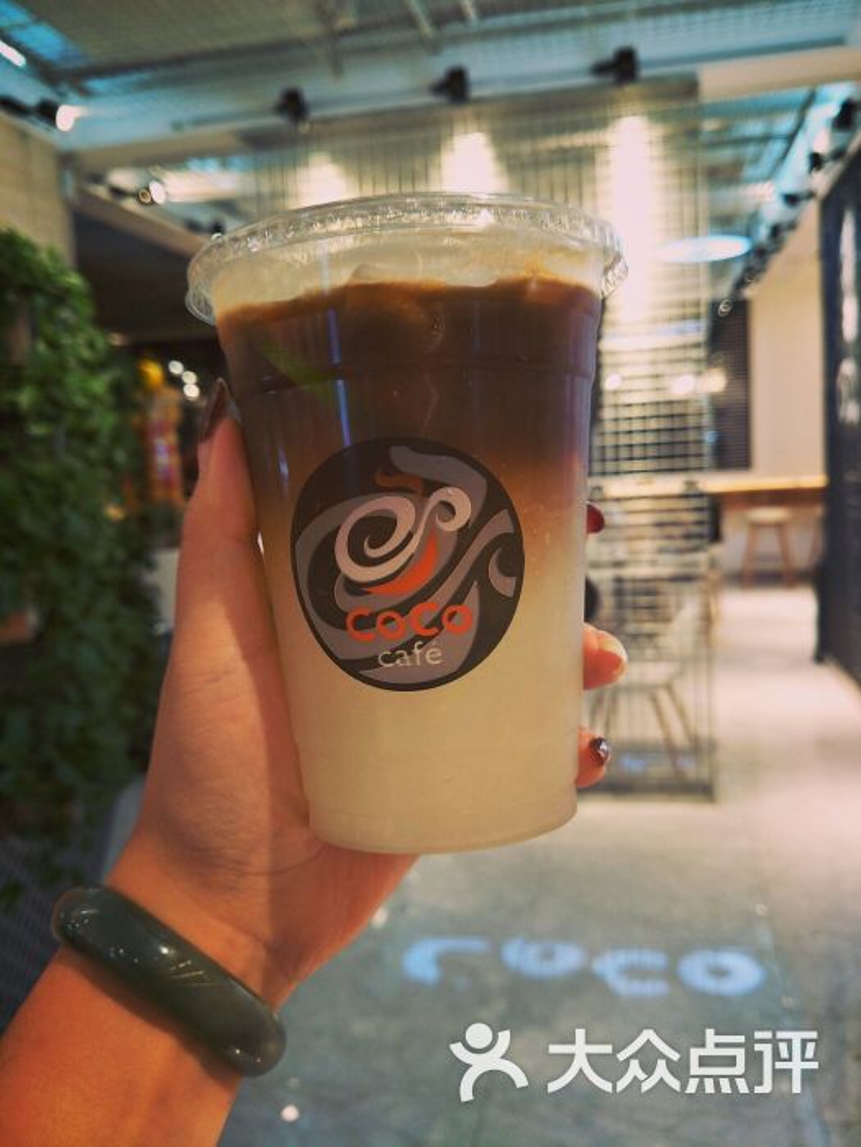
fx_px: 796
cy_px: 574
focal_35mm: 24
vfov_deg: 71.6
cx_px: 430
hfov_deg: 56.8
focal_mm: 4.1
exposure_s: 1/50
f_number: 1.7
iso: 60
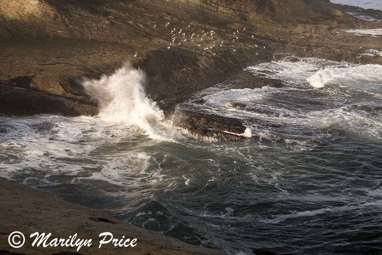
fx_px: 1040
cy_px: 128
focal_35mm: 98
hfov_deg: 20.8
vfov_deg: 14.0
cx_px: 191
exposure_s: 1/30
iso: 100
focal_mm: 98
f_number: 11
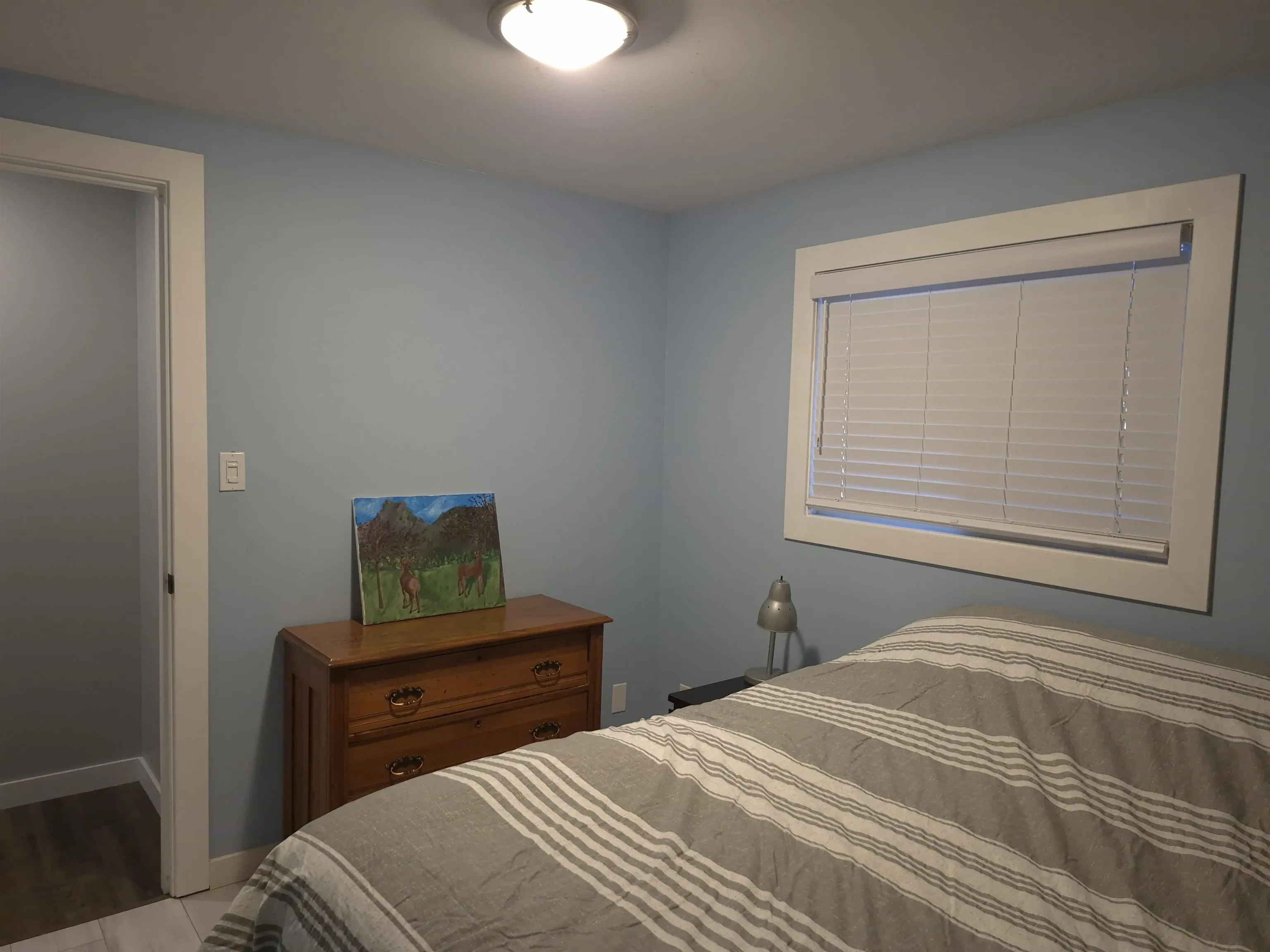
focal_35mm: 23
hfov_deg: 73.9
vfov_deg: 58.9
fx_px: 844
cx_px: 635
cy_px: 476
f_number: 1.8
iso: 400
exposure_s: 1/60
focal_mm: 5.4
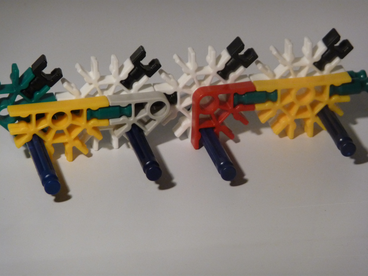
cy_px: 138
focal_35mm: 256
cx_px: 184
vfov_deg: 5.8
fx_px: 2722
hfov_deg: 7.7
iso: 400
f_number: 4.9
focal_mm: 44
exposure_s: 1/40
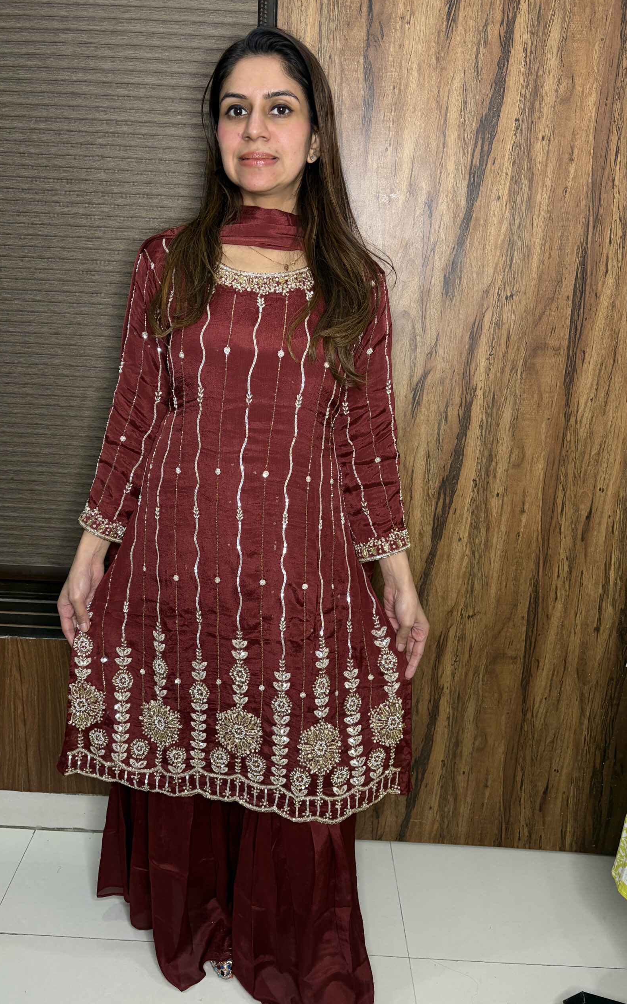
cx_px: 270
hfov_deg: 44.4
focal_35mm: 28
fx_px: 766
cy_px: 507
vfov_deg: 66.5
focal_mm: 5.96
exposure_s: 1/50
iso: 160
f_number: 1.6
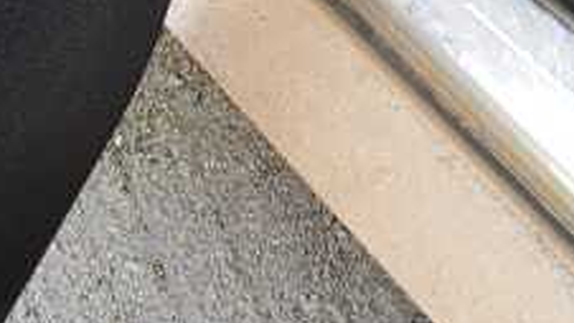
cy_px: -314
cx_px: 960
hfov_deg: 16.7
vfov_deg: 10.1
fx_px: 1689
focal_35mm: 111
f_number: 8
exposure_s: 1/15
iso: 400
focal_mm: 20
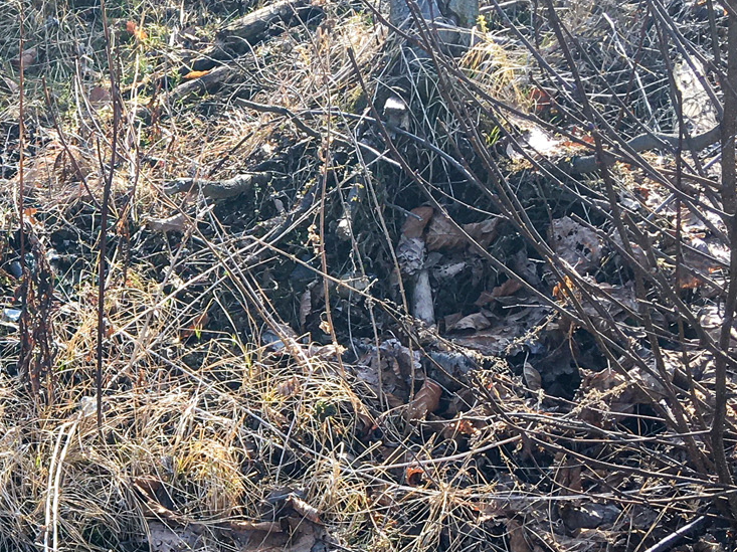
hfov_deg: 23.5
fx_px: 1617
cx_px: -137
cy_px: 486
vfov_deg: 19.1
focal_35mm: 76
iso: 25
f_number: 2.2
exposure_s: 1/430
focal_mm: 4.15
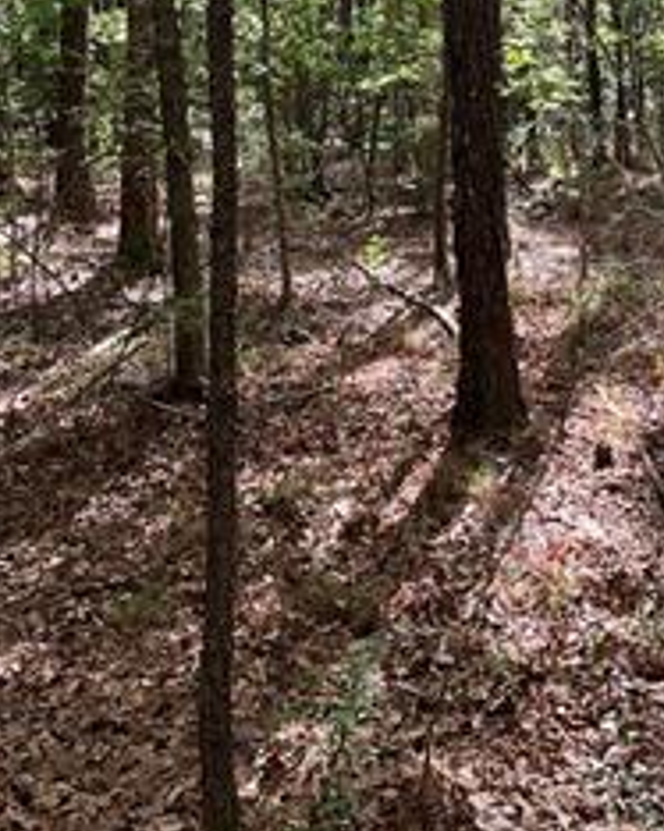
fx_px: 1278
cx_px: 636
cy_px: 64
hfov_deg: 27.7
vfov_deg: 33.8
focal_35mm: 52
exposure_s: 1/224
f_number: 1.6
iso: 40
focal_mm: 5.1
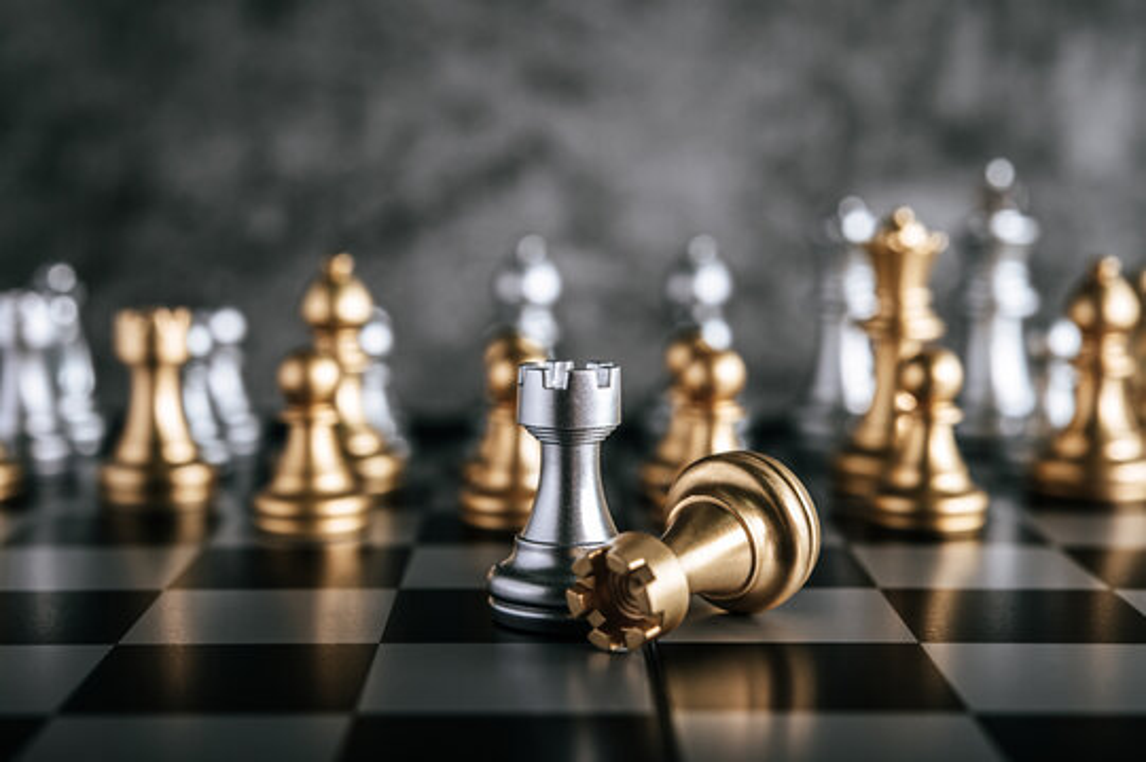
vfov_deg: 22.6
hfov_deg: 33.4
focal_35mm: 60
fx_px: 1909
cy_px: 381
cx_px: 573
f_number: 8
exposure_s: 1/160
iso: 800
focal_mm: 60
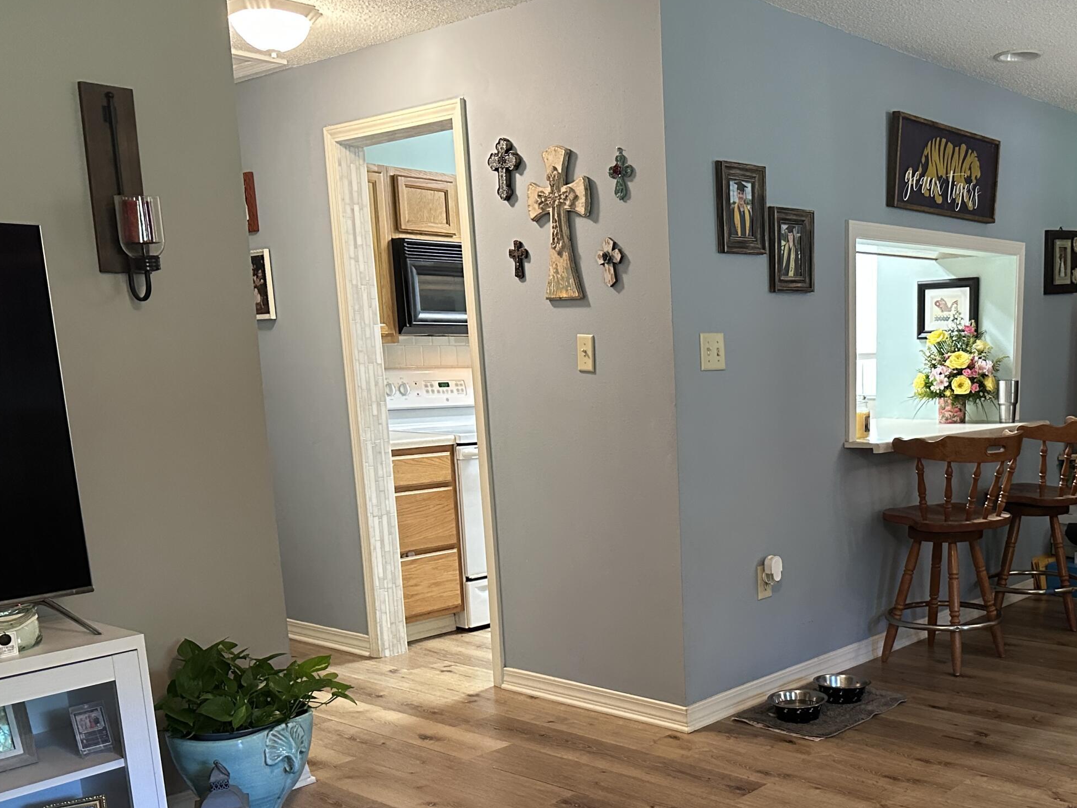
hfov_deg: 48.6
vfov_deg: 37.9
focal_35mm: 37
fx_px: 1151
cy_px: 582
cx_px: 780
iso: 640
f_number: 1.78
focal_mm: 6.86
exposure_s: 1/60
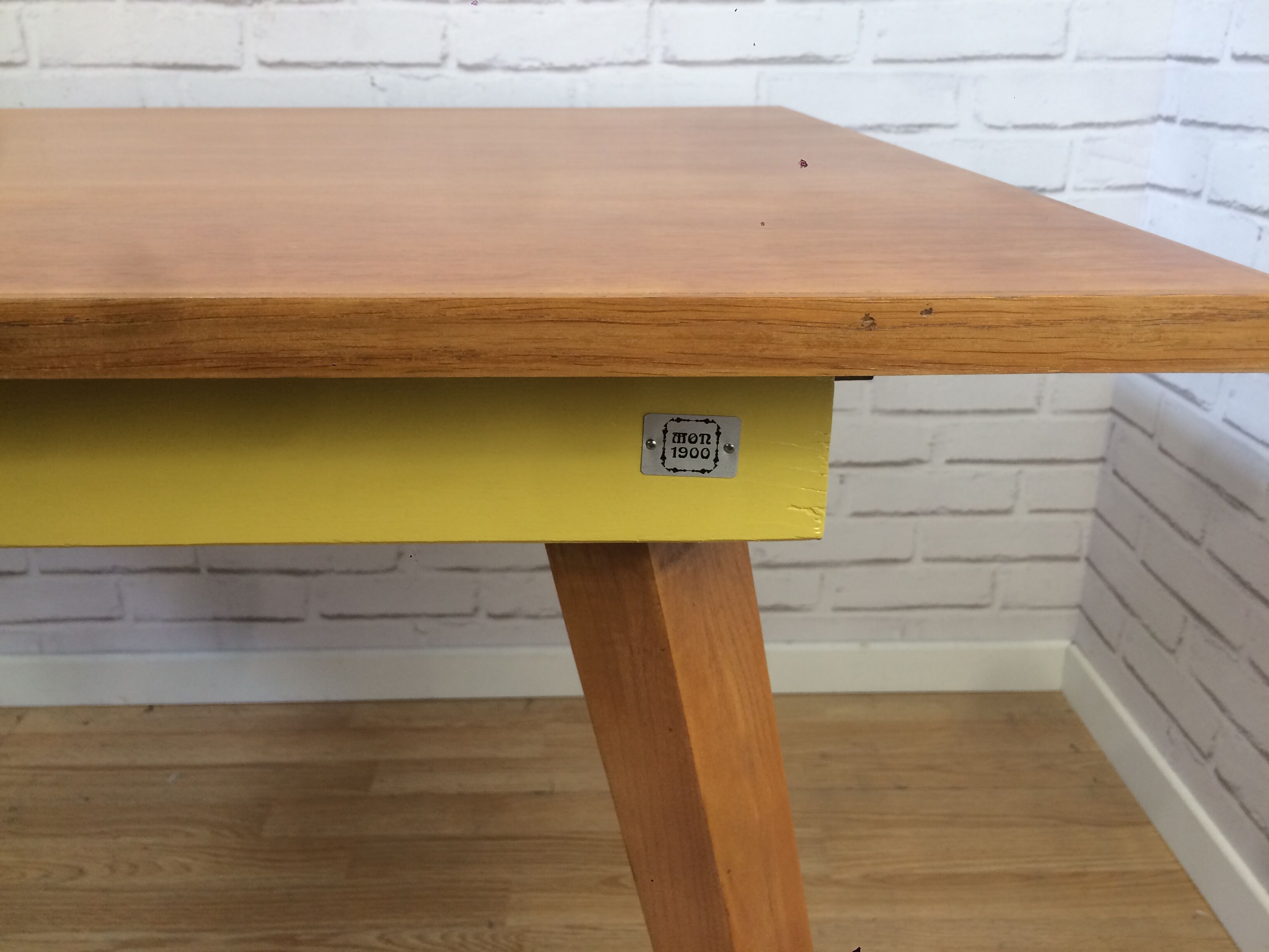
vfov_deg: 48.2
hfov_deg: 61.7
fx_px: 1063
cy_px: 476
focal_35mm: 29
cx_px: 634
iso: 40
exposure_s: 1/33
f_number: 2.2
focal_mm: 4.15
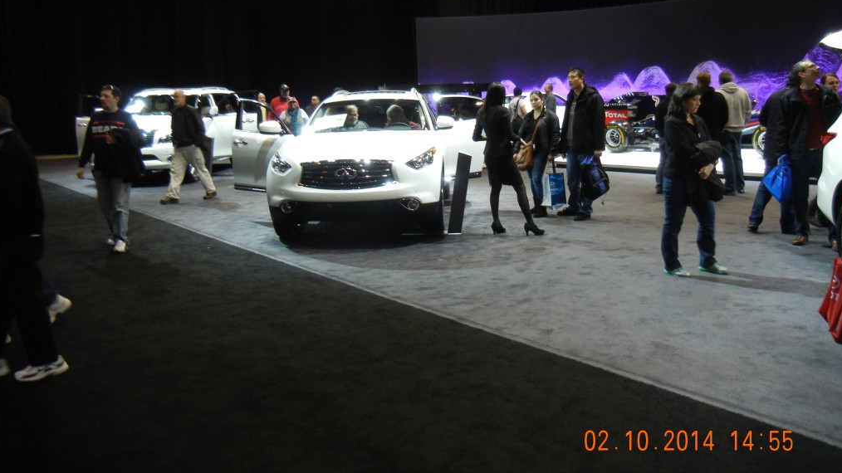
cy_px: 188
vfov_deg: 35.5
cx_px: 420
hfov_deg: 59.5
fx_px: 737
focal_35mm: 33
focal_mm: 5.4
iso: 296
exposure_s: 1/61.8
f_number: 3.5
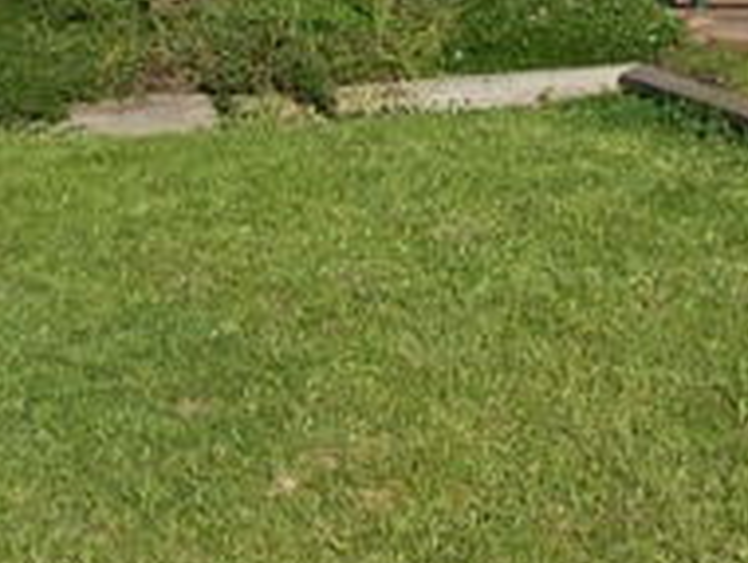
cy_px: -358
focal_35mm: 128
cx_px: 842
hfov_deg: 15.0
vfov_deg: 11.0
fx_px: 2769
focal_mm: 6.3
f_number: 5.6
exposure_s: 1/350
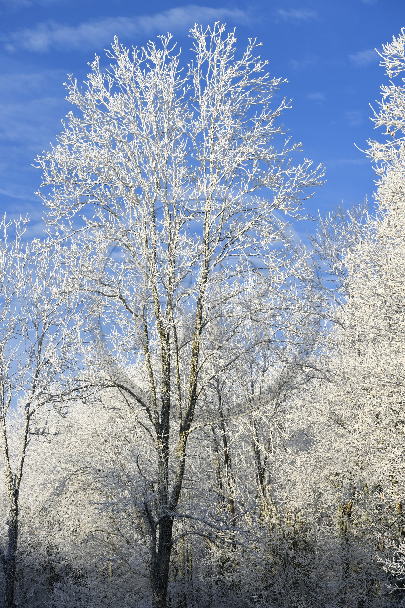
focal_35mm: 65
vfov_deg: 31.0
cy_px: 304
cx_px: 202
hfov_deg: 20.9
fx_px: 1098
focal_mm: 65
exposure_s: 1/250
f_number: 11
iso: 200
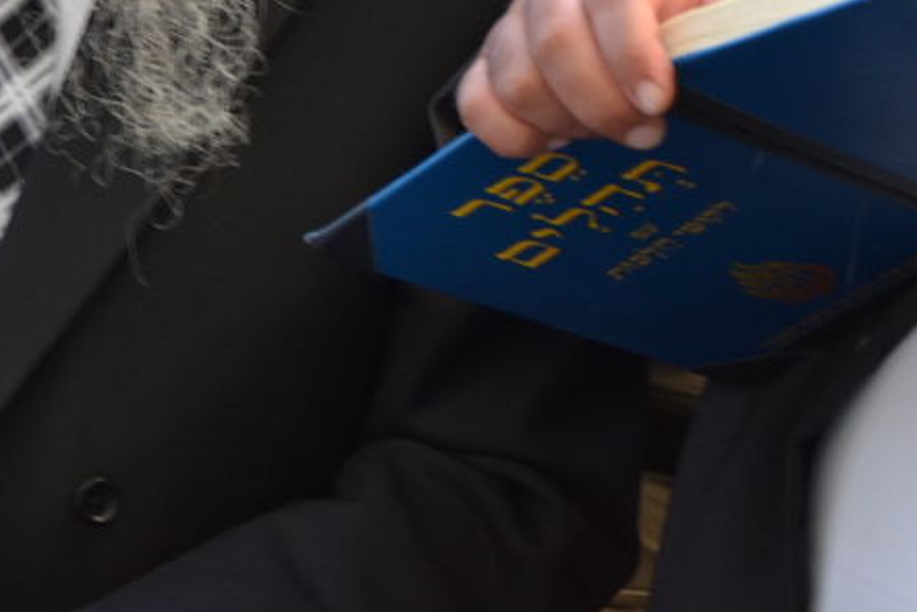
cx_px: -365
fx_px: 5809
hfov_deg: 8.8
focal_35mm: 228
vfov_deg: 6.0
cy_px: -94
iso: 400
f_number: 4.8
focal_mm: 48
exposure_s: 1/80
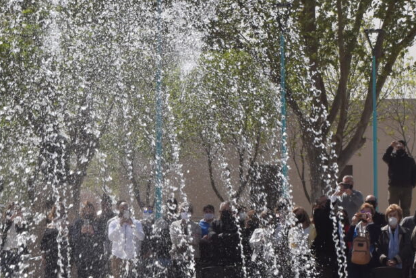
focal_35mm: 199
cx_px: 186
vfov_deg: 6.9
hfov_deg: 10.3
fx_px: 2301
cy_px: 200
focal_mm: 32
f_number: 11
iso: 200
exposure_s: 1/500
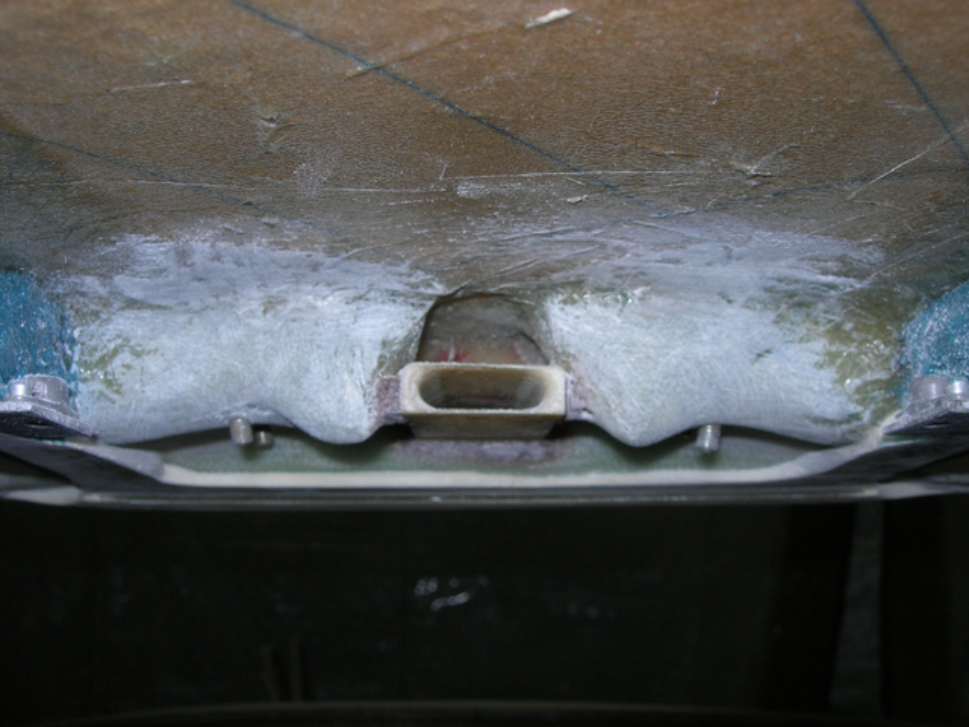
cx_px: 484
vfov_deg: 37.7
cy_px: 364
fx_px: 1064
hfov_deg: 49.0
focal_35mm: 38
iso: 64
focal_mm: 7.8
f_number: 4.8
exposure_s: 1/60.1
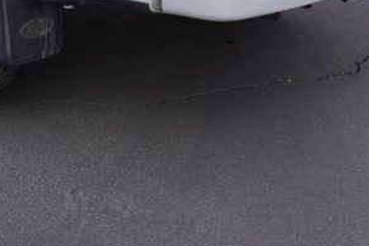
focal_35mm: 109
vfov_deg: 12.0
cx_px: -53
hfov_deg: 18.0
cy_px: -137
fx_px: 1114
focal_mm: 21
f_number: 9
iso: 100
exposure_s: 1/125
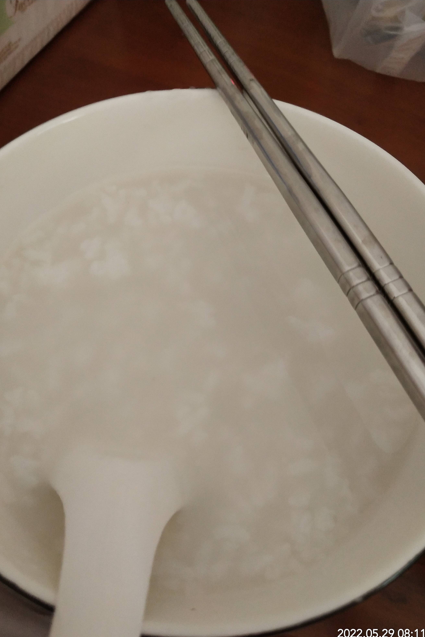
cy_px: 326
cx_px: 201
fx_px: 567
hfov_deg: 41.1
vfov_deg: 58.7
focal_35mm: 32
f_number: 1.8
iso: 363
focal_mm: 3.95
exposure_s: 1/33.3
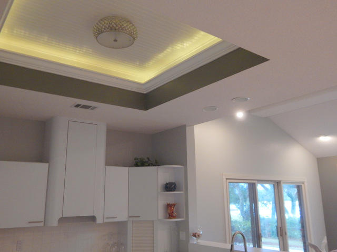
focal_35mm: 31
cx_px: 168
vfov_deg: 45.4
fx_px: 302
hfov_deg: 58.4
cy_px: 126
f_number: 3.2
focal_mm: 5.6
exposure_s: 1/30
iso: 320
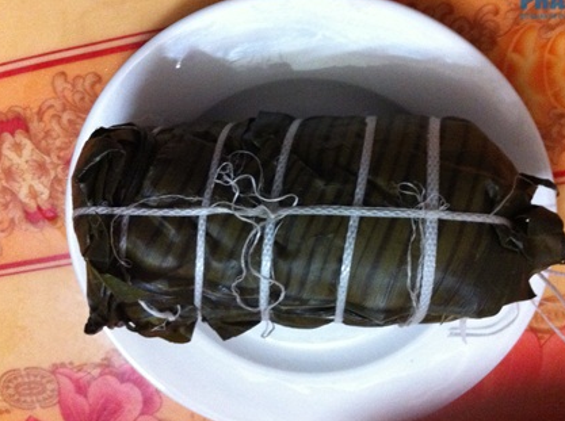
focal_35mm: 42
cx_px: 313
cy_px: 198
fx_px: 684
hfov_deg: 44.8
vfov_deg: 34.2
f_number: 2.8
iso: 640
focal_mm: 3.85
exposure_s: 1/17
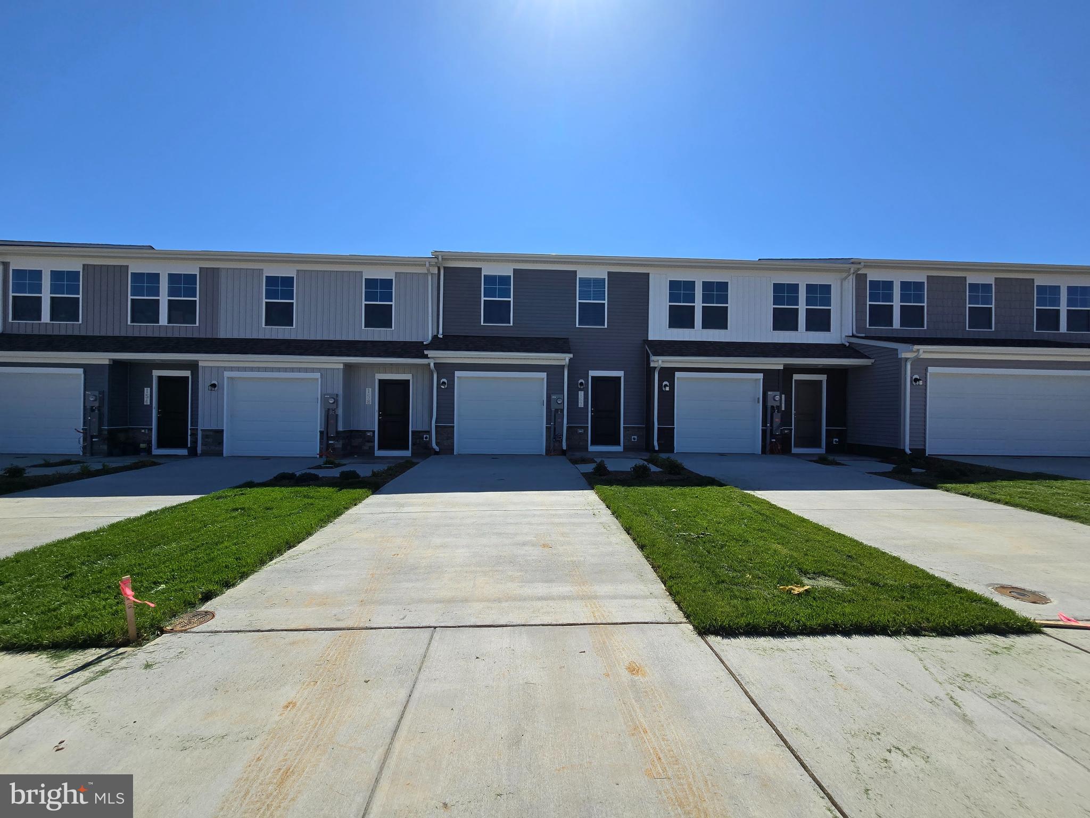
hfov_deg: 106.2
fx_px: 409
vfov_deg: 89.9
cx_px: 545
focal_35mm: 13
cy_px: 409
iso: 50
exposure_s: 1/3134
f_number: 2.2
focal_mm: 2.2
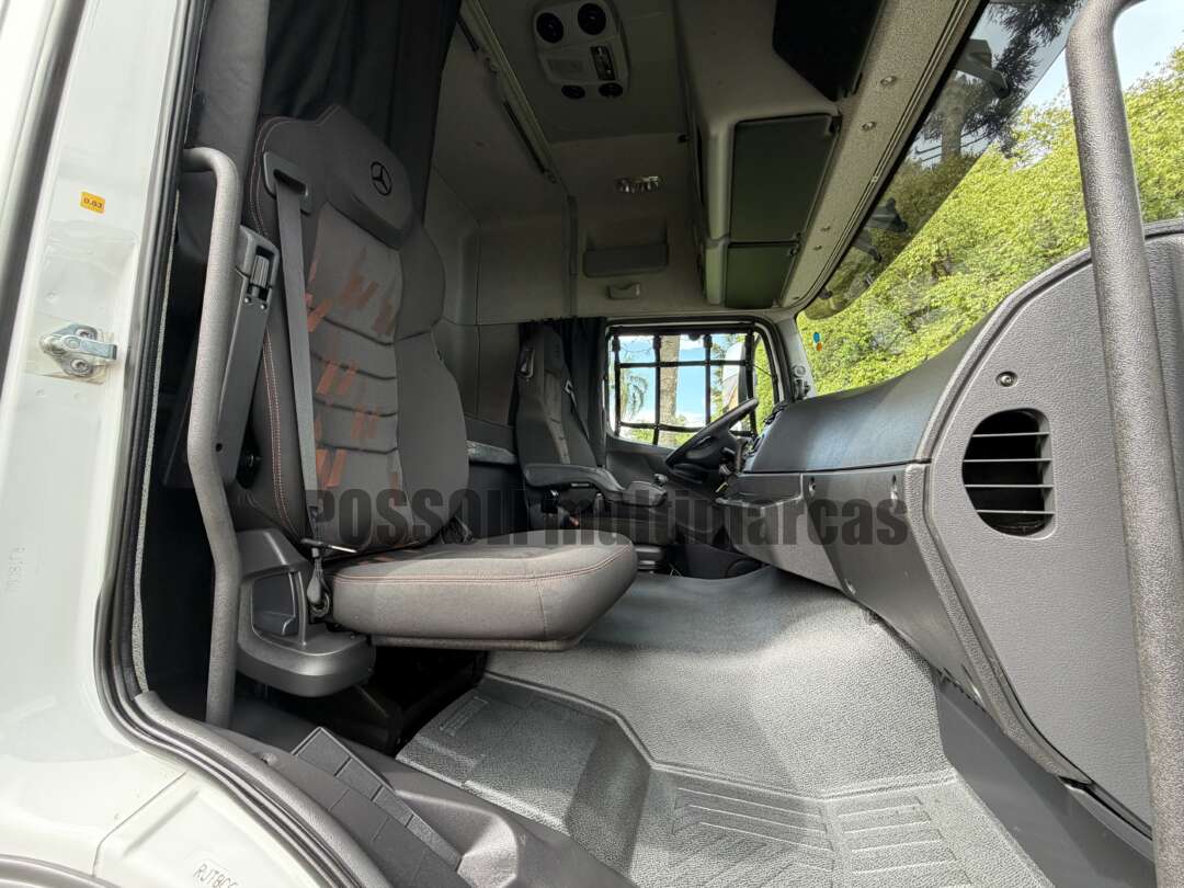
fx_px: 479
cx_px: 592
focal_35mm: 14
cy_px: 444
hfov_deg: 102.1
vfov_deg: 85.7
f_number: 2.2
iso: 100
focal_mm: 2.22
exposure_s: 1/121
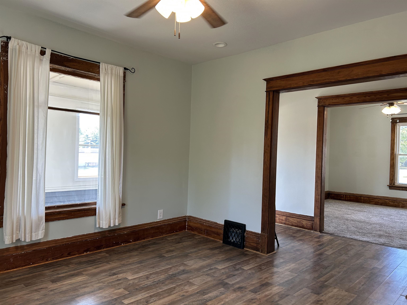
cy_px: 152
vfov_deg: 53.1
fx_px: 306
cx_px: 204
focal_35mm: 26
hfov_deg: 67.3
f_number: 1.5
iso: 100
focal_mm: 5.7
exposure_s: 1/120
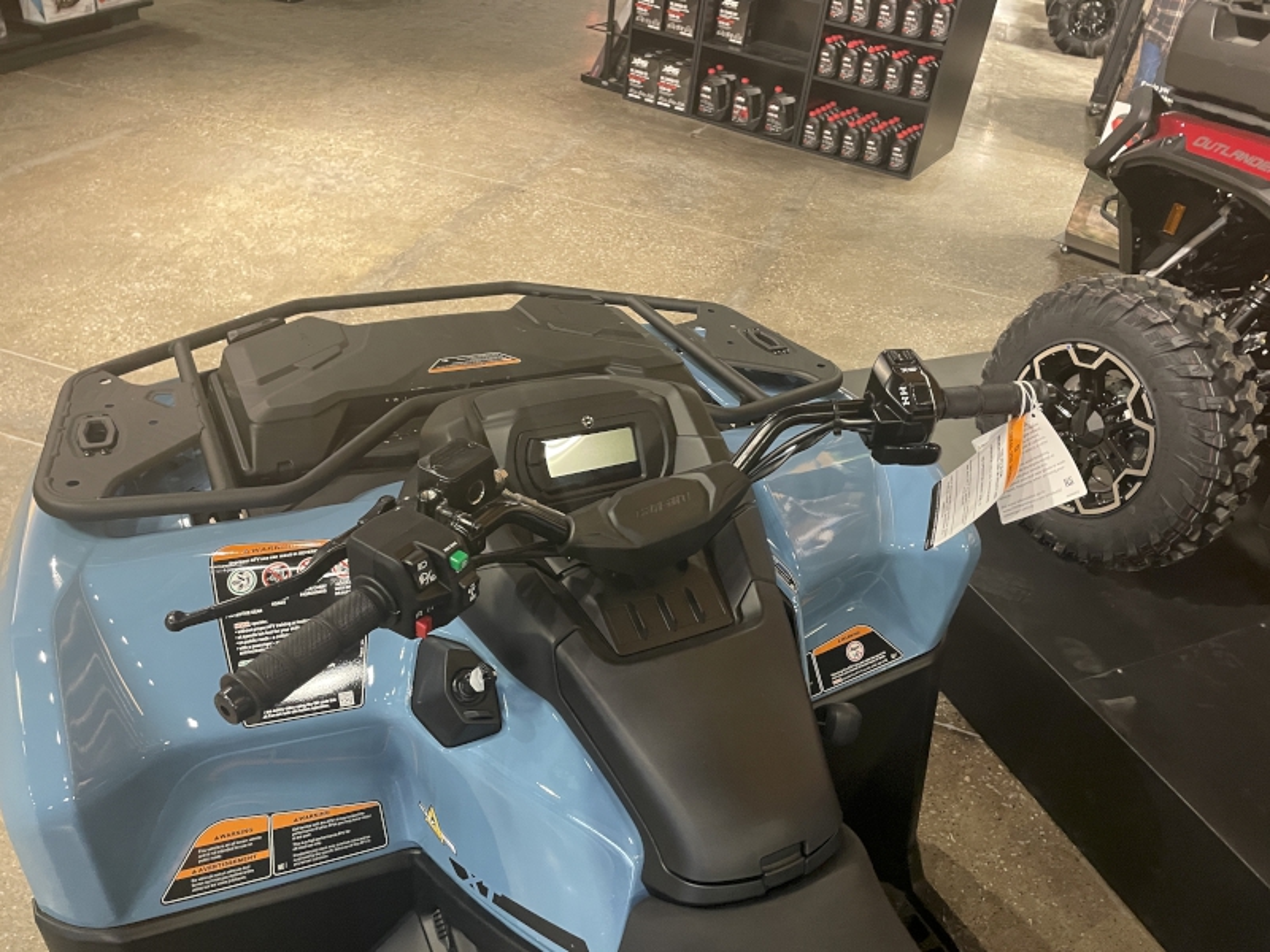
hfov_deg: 67.3
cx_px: 635
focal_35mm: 26
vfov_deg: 53.1
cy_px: 476
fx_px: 954
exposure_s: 1/60
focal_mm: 4.2
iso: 400
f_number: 1.6
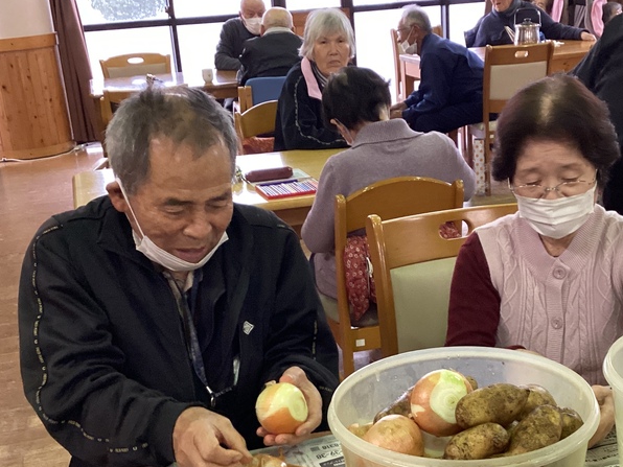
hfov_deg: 36.7
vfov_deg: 27.8
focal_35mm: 52
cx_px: 372
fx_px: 936
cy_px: 327
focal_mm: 3.3
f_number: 2.4
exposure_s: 1/60
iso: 320
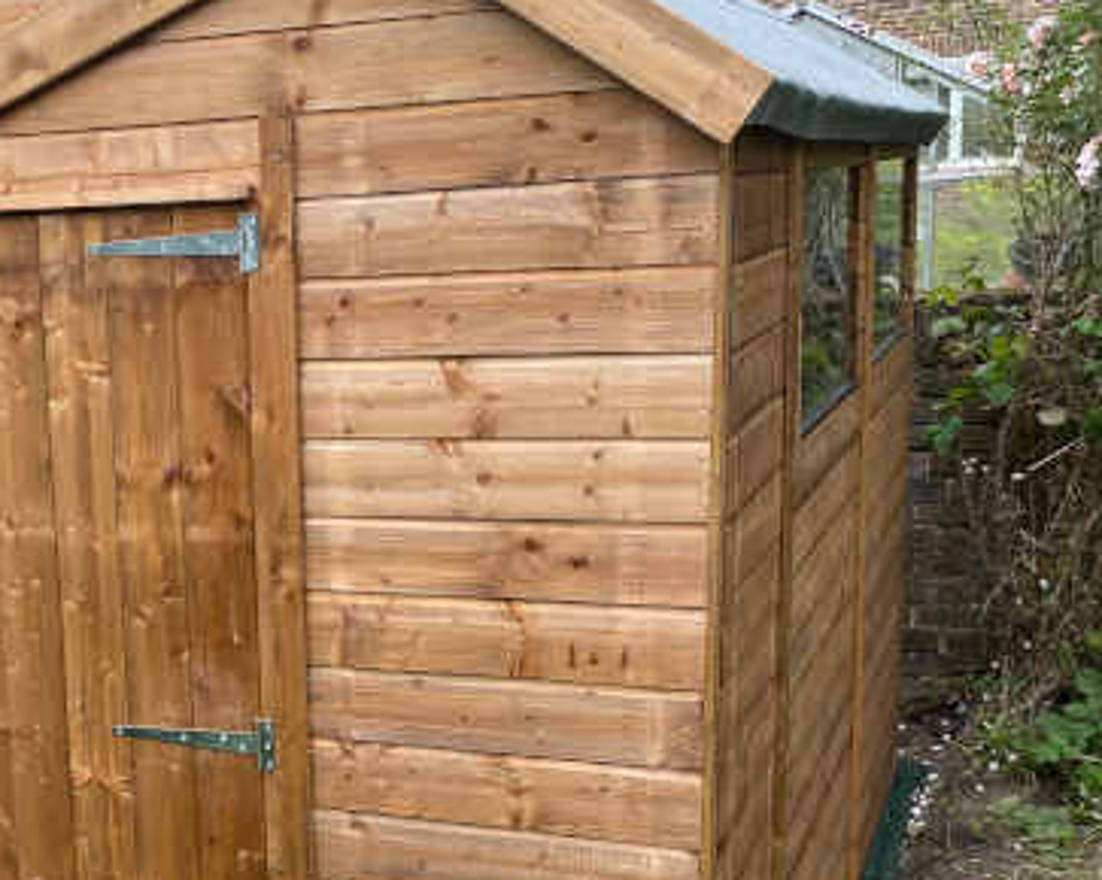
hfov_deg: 31.8
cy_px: 665
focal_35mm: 56
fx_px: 1825
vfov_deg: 26.7
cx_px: 88
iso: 32
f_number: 1.8
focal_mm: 4.25
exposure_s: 1/600
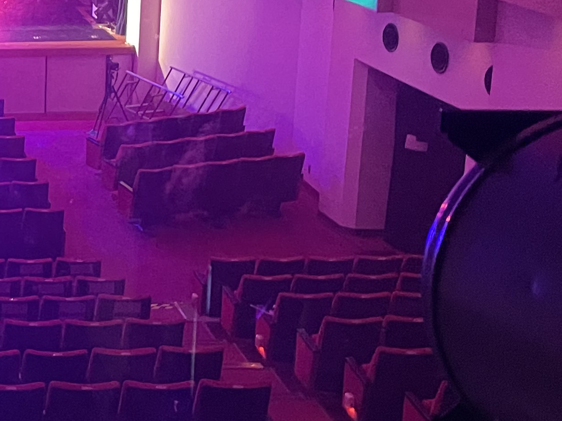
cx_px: -203
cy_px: 72
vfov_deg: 17.2
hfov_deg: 20.6
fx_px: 1380
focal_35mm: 85
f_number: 1.6
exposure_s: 1/33
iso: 640
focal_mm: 4.2
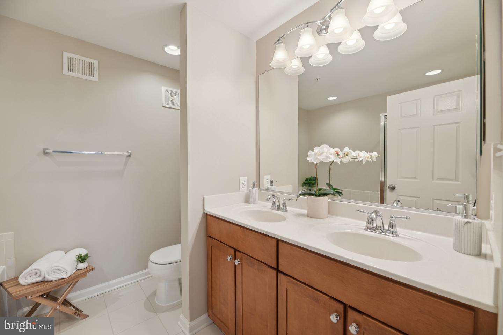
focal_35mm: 14
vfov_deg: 81.2
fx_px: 196
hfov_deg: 104.3
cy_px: 168
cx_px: 252
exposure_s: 1/25
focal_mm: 14
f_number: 8
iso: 100
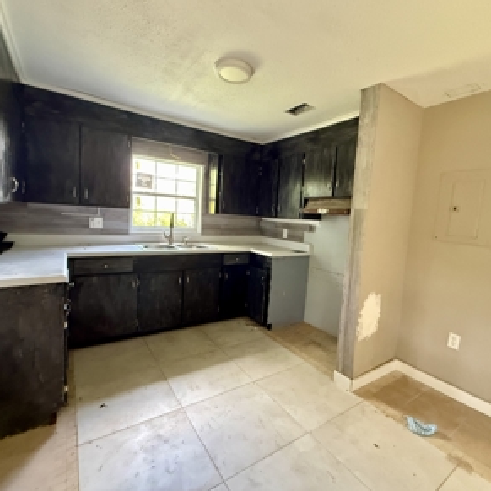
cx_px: 255
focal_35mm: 17
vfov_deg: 84.0
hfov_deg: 83.9
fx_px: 273
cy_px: 240
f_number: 2.2
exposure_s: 1/60
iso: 800
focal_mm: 2.22
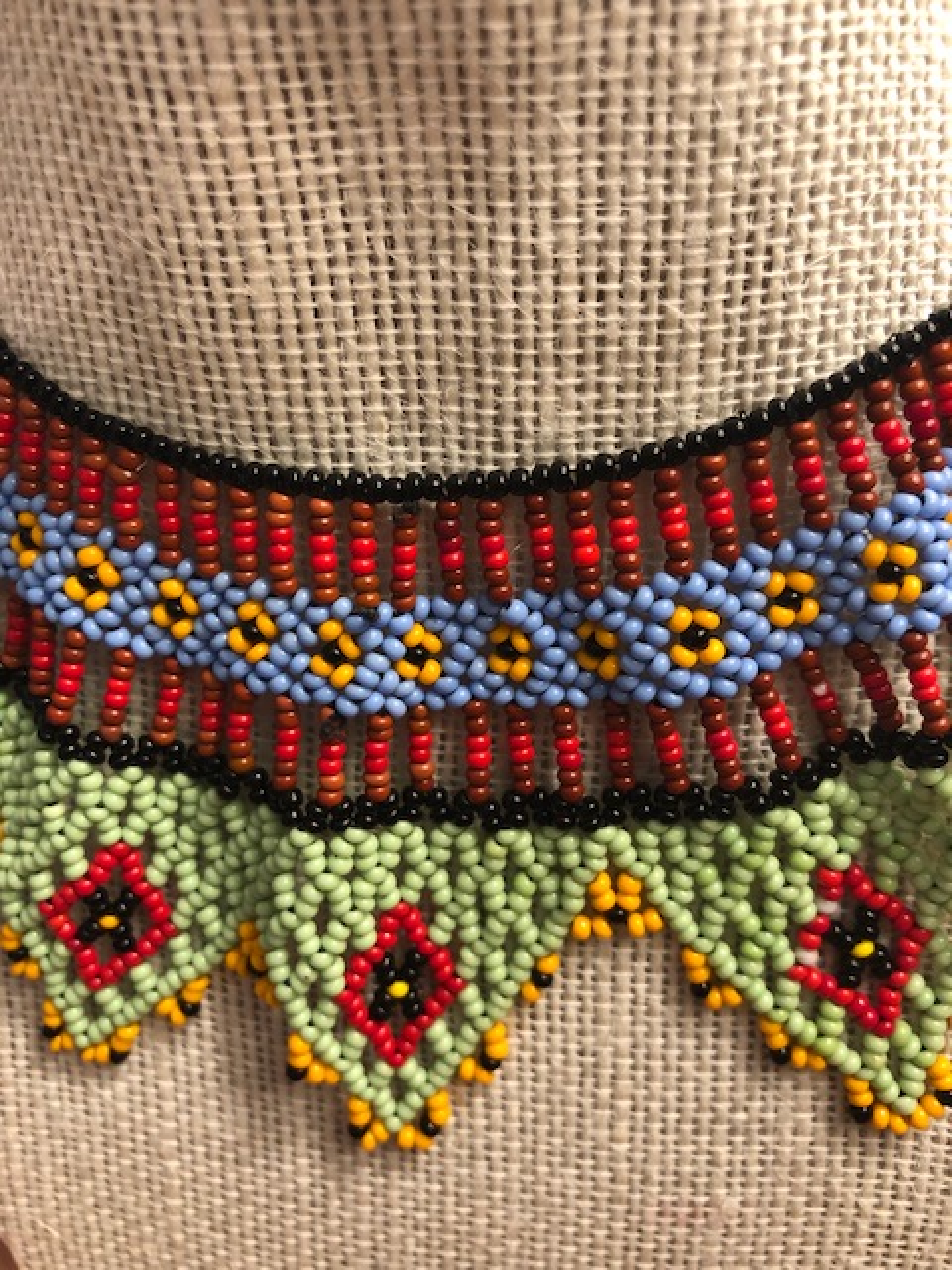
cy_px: 635
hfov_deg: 49.7
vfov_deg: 63.4
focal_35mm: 28
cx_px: 476
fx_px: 1027
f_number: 1.8
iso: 64
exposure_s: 1/15
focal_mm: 4
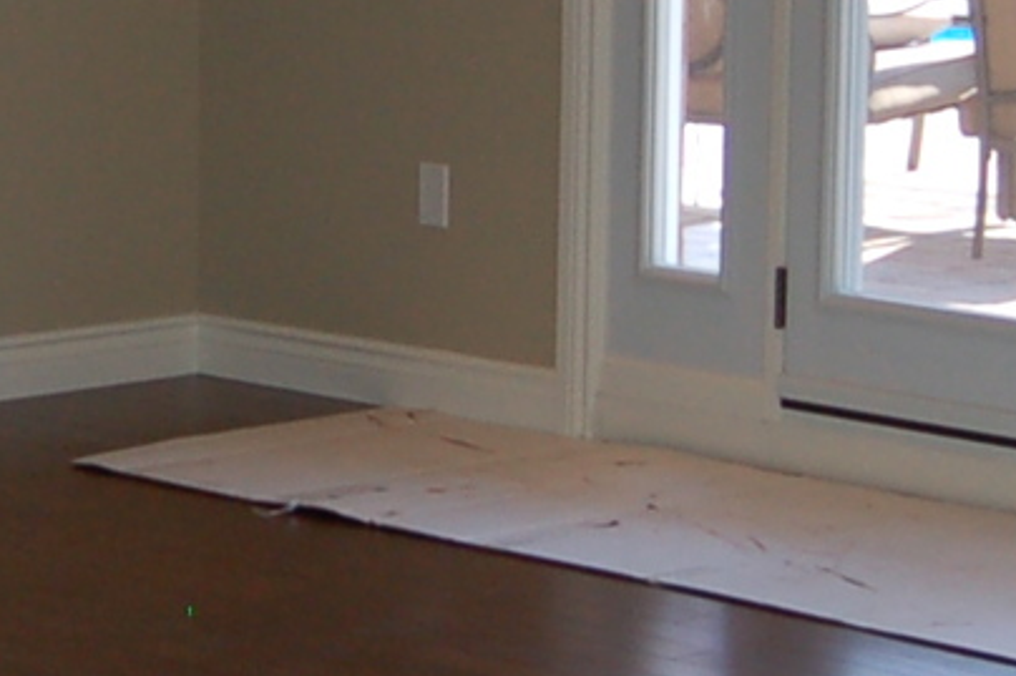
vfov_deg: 8.2
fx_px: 4711
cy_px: 113
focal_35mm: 167
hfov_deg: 12.3
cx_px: 264
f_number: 3.5
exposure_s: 1/400
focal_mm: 18
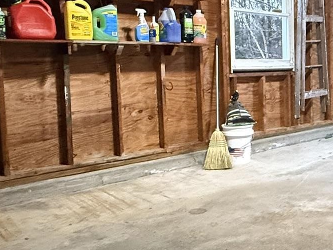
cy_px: 104
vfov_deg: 33.5
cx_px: 293
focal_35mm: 43
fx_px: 414
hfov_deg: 40.8
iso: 1000
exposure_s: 1/60
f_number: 2.2
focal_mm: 2.22
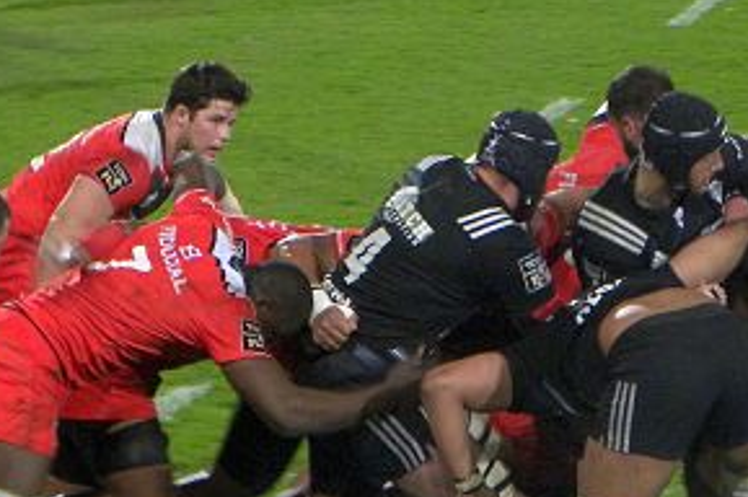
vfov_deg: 2.9
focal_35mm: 467
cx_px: 298
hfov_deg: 4.4
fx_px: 9692
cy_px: 101
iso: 238
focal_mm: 28.8
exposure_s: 1/67.1
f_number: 4.5
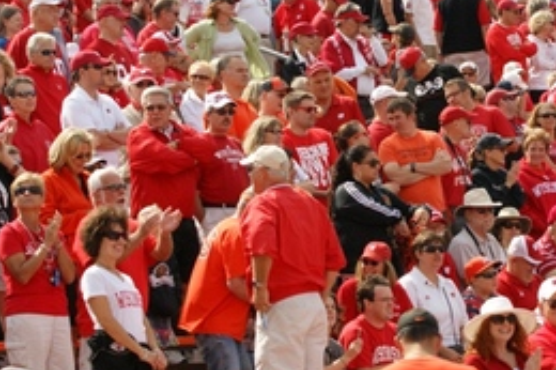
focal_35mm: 197
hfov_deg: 10.4
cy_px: 140
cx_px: 463
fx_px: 3039
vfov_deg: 7.0
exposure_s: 1/4000
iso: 800
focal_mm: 75
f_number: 4.5
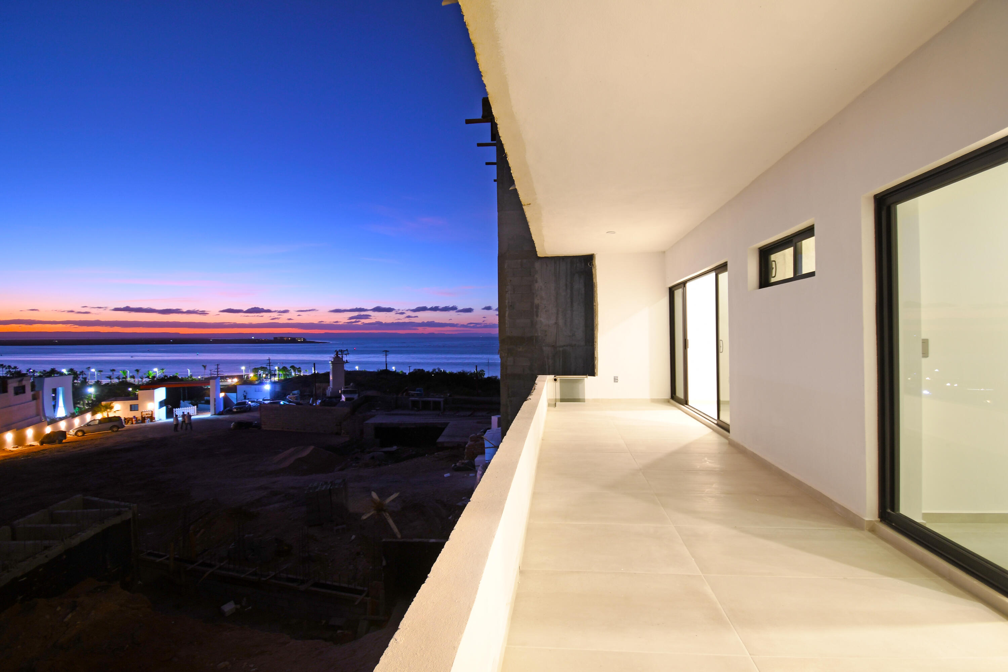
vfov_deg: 77.3
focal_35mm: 15
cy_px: 336
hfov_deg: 100.4
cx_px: 504
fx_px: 420
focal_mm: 10
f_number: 4.5
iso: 200
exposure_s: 1.6
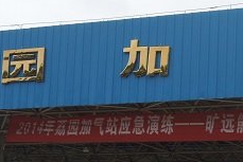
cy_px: 146
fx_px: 790
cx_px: 197
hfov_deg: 17.3
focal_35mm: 117
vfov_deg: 11.7
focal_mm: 7.8
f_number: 3.9
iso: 100
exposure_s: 1/800
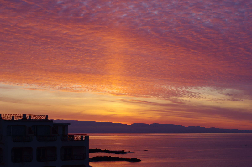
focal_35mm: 75
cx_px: 126
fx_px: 525
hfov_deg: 27.0
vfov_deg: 18.2
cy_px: 84
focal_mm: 50
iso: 100
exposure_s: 1/320
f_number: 1.8
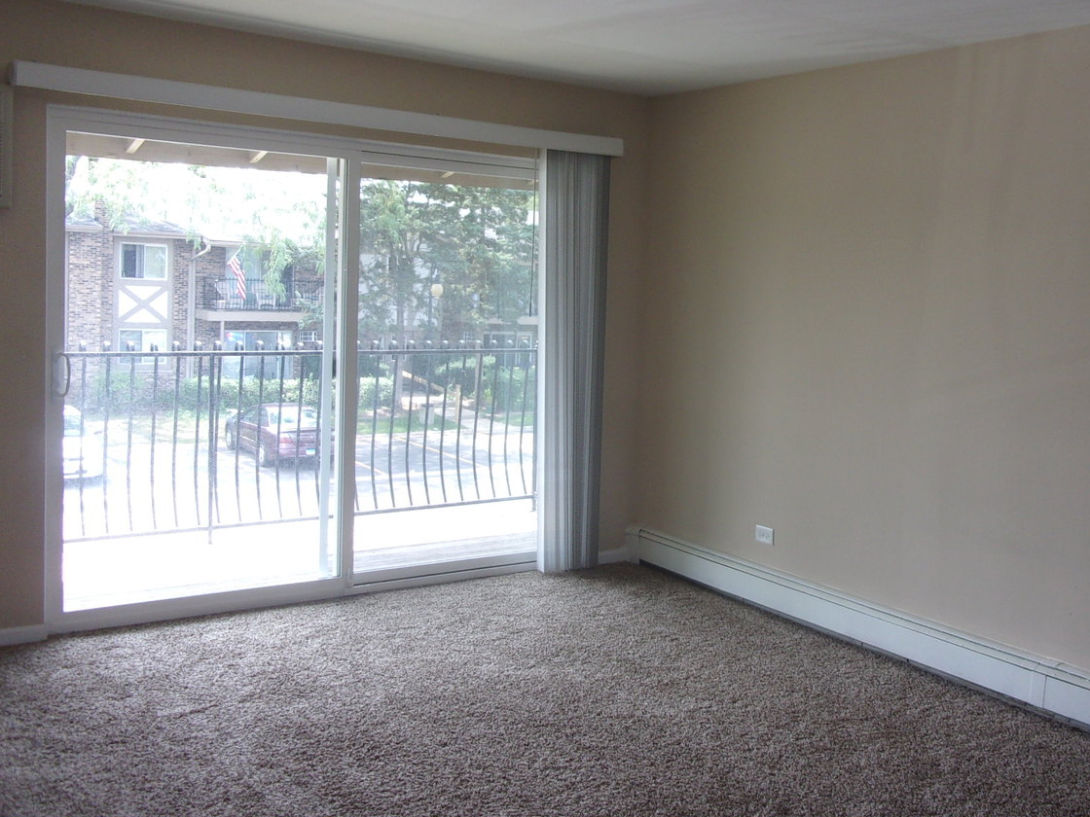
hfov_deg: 51.1
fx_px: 1134
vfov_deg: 39.6
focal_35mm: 36
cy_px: 353
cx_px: 631
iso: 92
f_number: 3.9
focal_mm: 5.1
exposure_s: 1/34
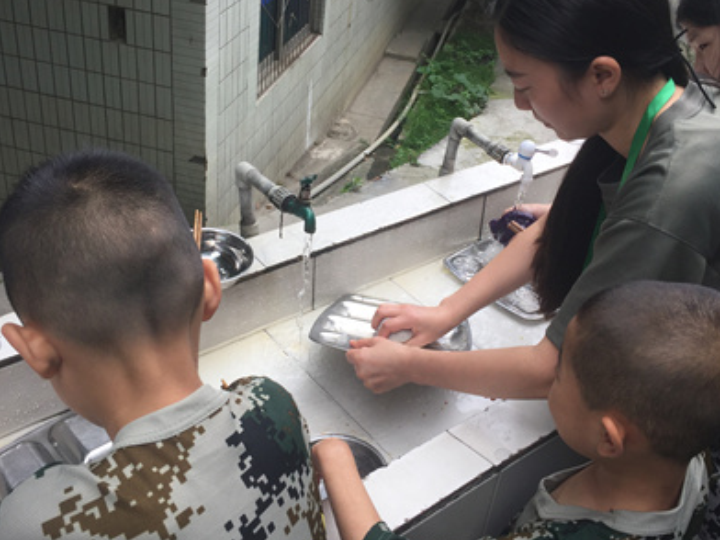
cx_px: 336
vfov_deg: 38.6
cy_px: 231
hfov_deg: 50.1
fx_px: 770
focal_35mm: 37
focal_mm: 4.15
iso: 32
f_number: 2.2
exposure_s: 1/682
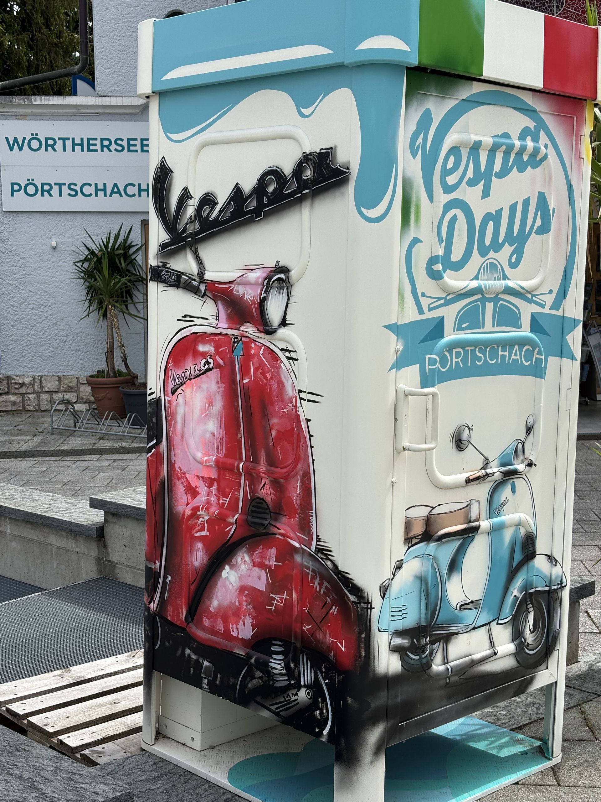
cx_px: 300
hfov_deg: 28.0
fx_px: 1204
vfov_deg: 36.8
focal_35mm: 52
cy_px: 401
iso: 40
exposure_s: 1/2639
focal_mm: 5.96
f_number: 1.6
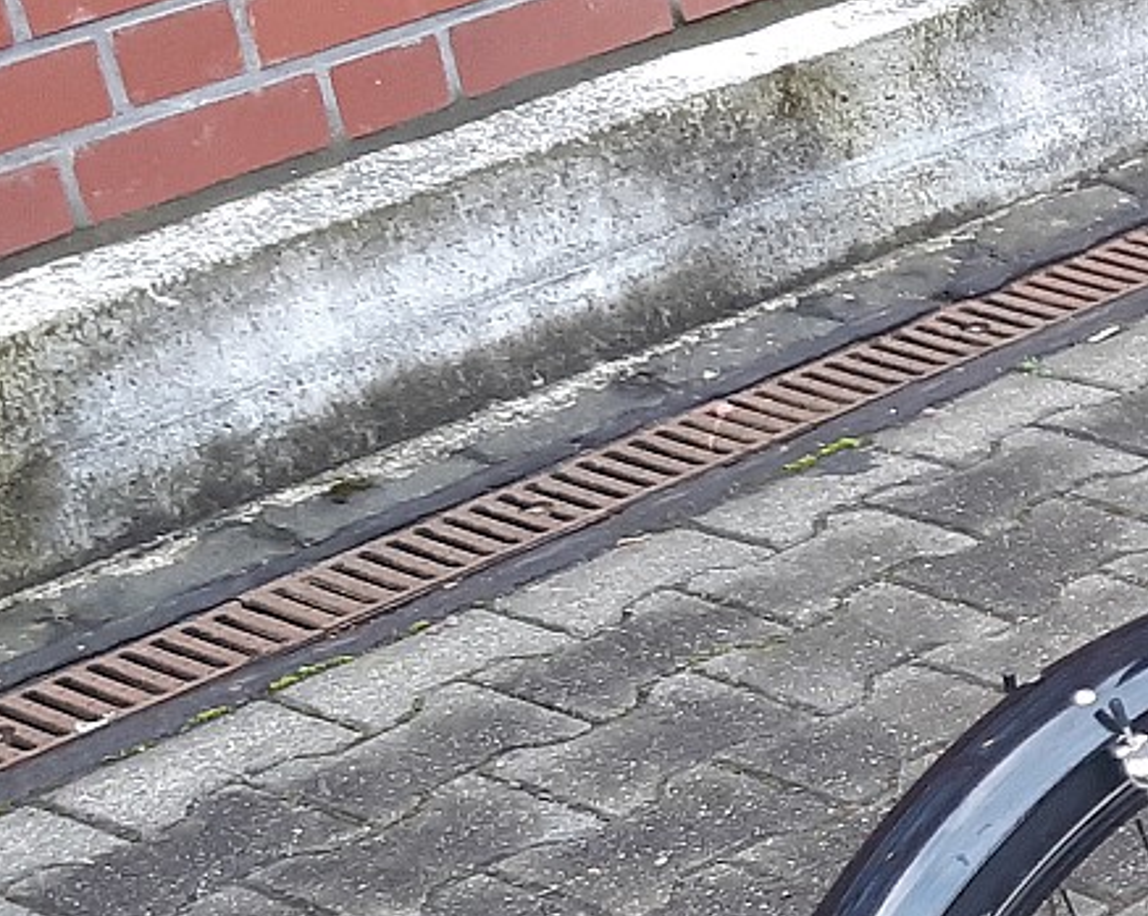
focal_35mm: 93
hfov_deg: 16.9
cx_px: 2075
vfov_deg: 16.5
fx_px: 3158
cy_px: 643
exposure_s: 1/100
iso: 80
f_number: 1.7
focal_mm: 3.92
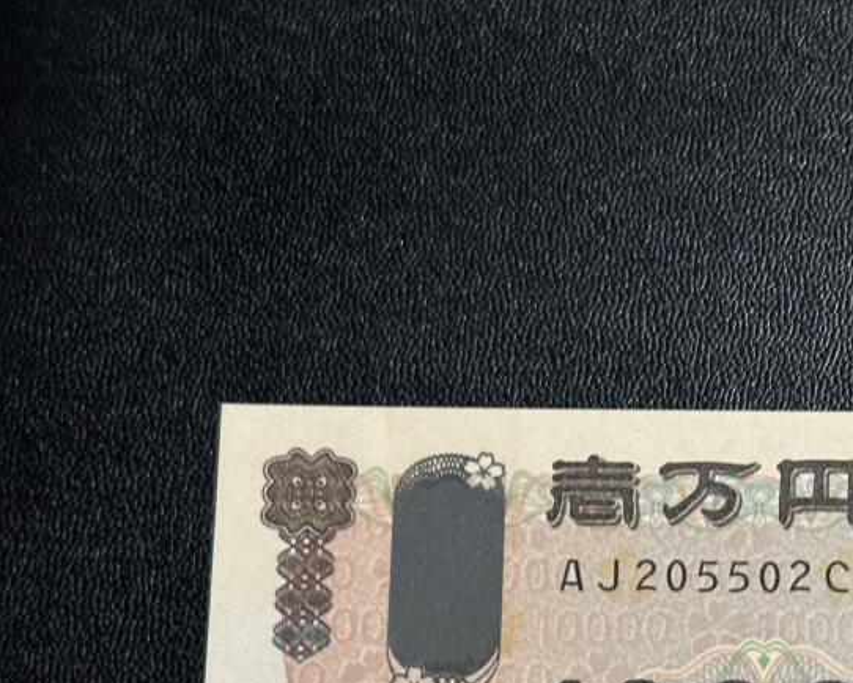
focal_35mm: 121
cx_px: 1100
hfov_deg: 15.2
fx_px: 3056
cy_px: 812
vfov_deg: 12.5
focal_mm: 6.86
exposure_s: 1/50
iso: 125
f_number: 1.78
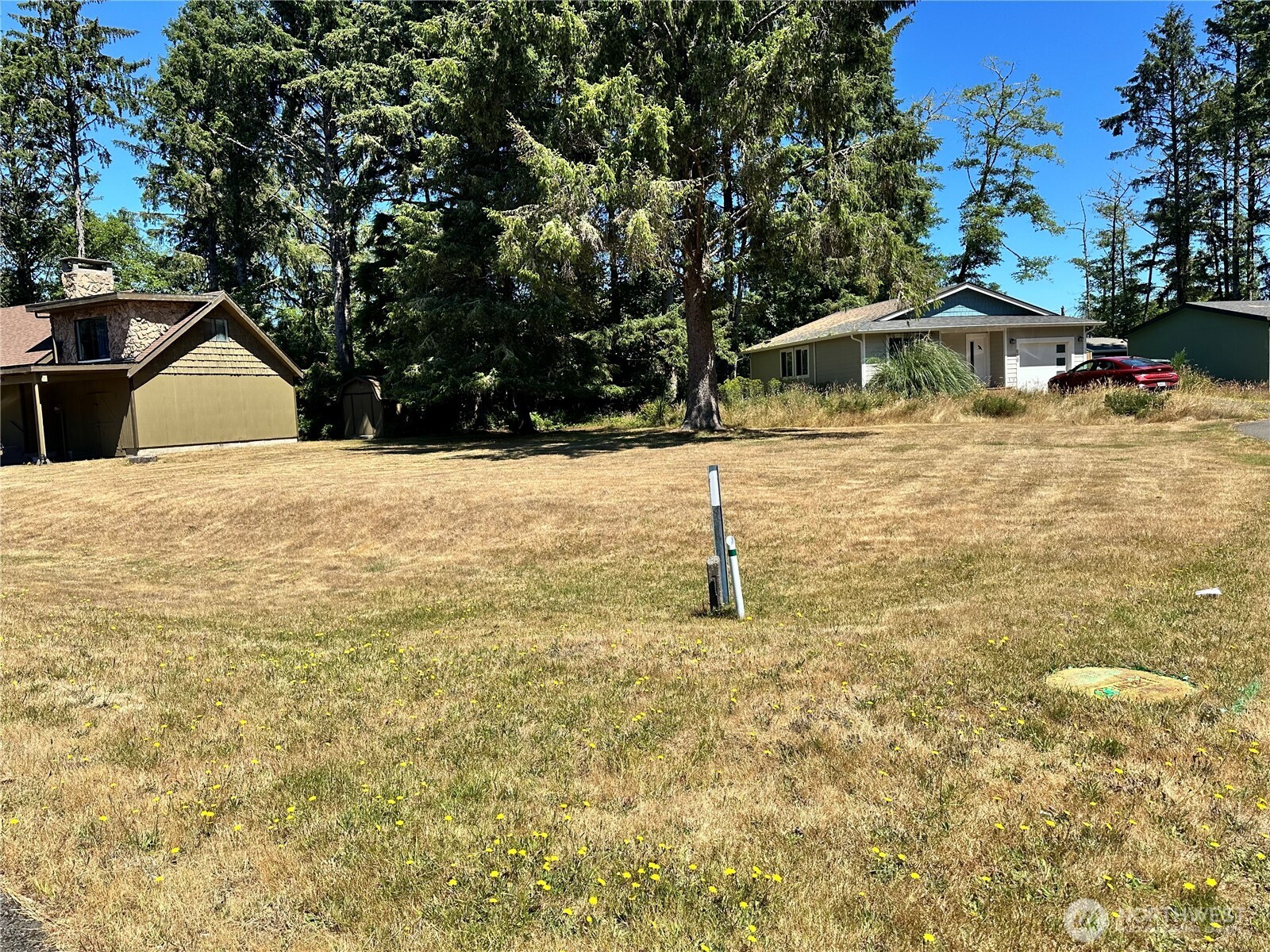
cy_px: 476
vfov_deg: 56.8
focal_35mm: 24
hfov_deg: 71.6
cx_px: 635
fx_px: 881
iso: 80
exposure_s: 1/3356
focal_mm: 6.86
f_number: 1.78
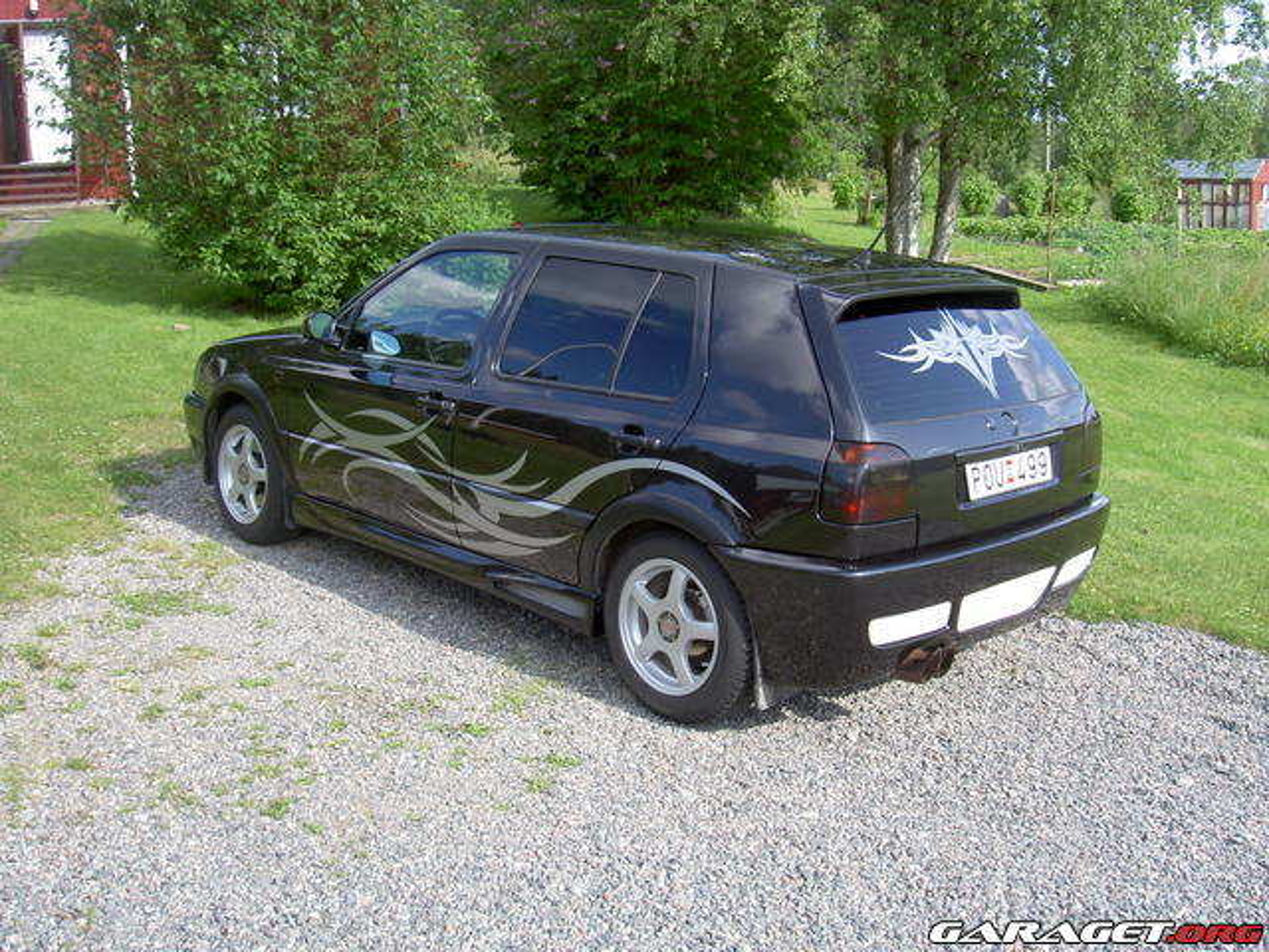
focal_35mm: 39
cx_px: 634
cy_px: 476
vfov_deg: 36.8
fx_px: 1430
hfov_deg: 47.9
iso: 100
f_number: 4.7
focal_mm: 8
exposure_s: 1/145
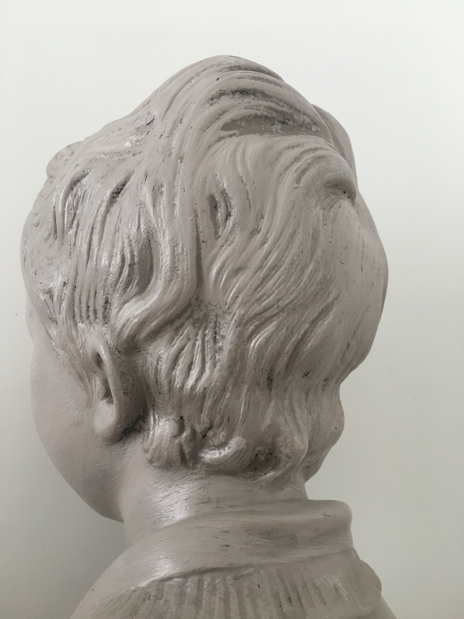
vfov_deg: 61.7
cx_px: 232
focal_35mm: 29
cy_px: 310
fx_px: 518
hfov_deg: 48.2
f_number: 2.2
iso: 100
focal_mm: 4.15
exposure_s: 1/33
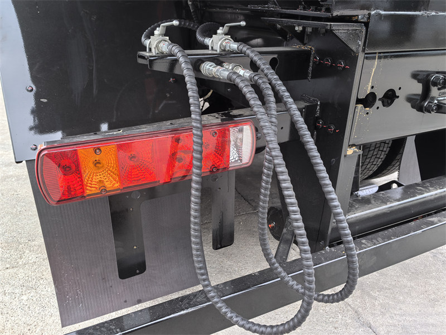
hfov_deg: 65.3
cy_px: 168
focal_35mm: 27
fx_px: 348
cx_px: 223
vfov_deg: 51.4
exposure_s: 1/100
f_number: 2
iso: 200
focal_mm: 5.75
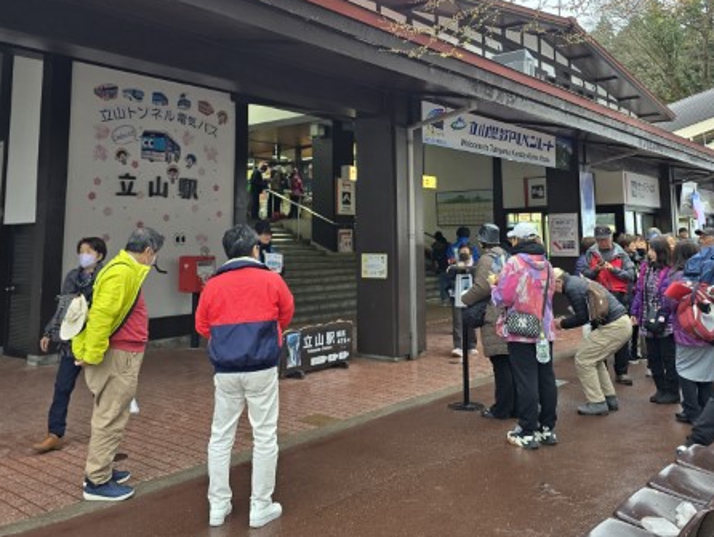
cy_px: 160
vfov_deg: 42.1
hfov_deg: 55.3
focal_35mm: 33
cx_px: 375
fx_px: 681
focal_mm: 6.3
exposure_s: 1/180
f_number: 1.7
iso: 125
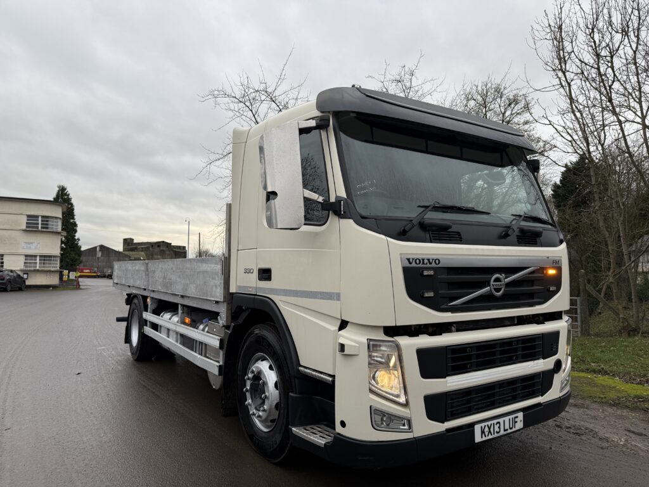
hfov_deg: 71.6
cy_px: 244
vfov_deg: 56.8
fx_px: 450
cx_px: 324
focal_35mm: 24
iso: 80
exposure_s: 1/341
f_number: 1.78
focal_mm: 6.76
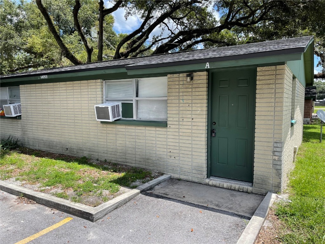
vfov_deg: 53.1
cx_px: 162
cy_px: 122
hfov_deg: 67.3
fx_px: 244
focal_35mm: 26
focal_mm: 5.1
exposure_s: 1/1597
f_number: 1.6
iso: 32
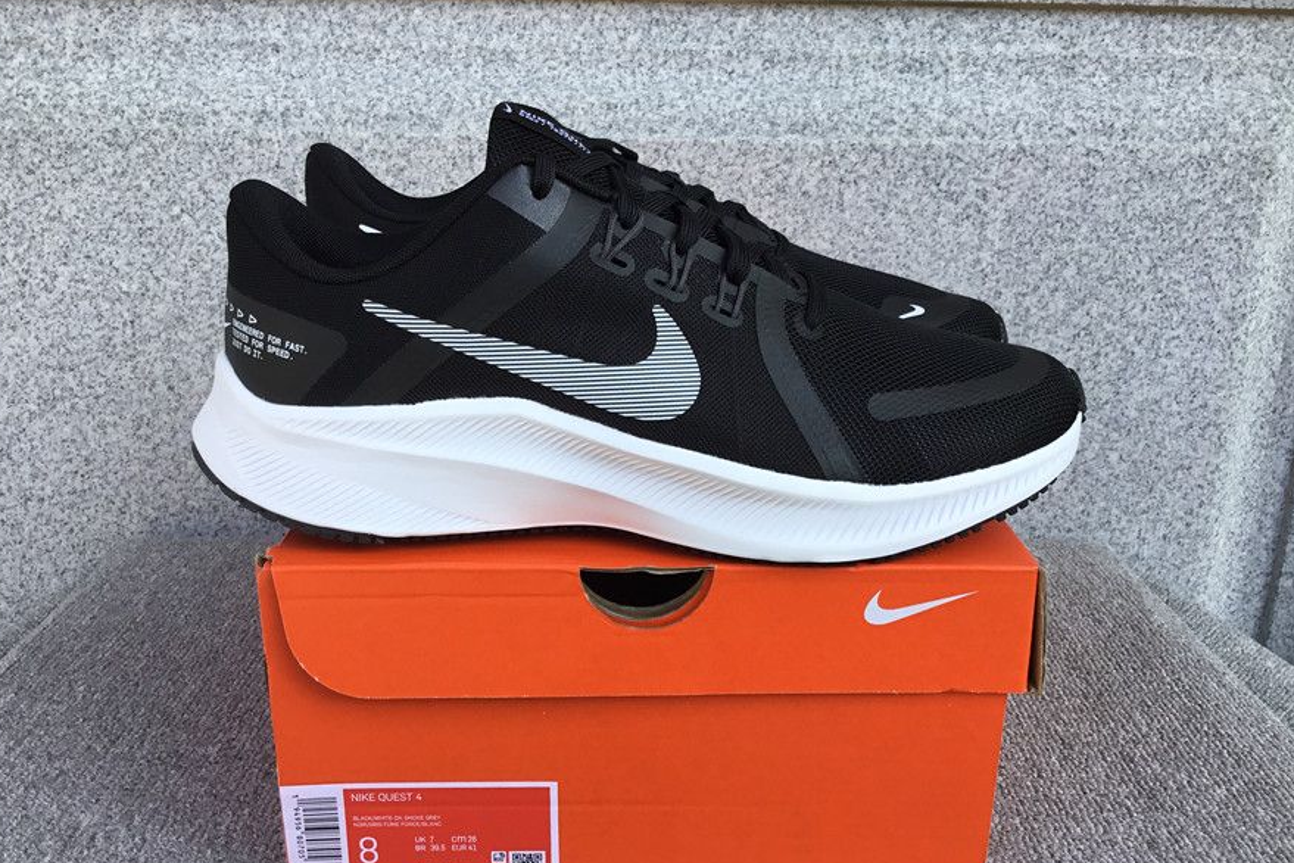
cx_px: 640
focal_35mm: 33
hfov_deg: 57.2
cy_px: 487
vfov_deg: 39.9
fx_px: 1186
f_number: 2.4
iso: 25
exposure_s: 1/244
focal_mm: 3.3
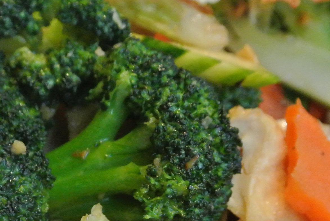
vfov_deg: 10.2
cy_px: 268
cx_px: 93
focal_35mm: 133
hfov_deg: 15.3
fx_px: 1221
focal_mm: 20.3
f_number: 5
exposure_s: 1/125
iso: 1400
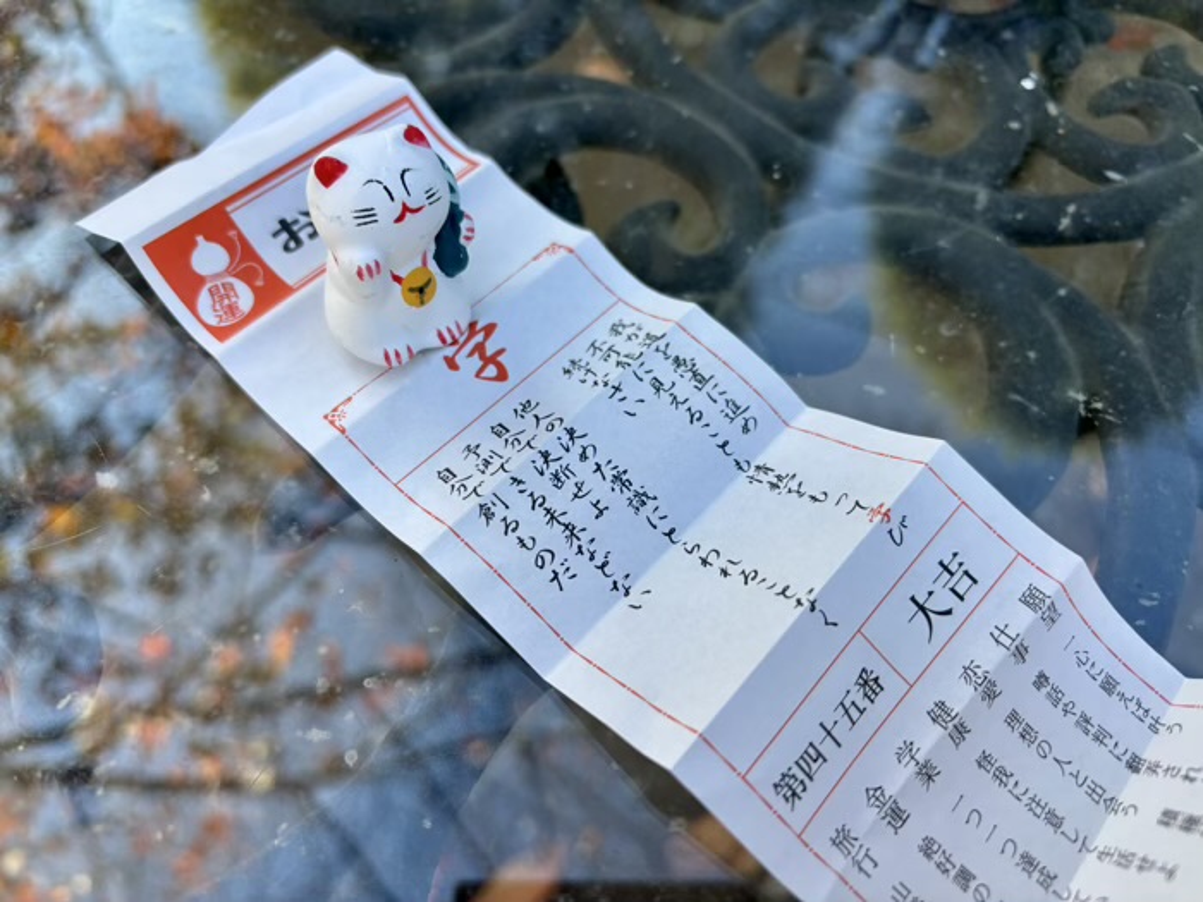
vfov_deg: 53.1
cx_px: 602
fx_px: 904
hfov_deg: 67.3
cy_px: 451
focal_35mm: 26
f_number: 1.6
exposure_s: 1/517
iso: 50
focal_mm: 5.96
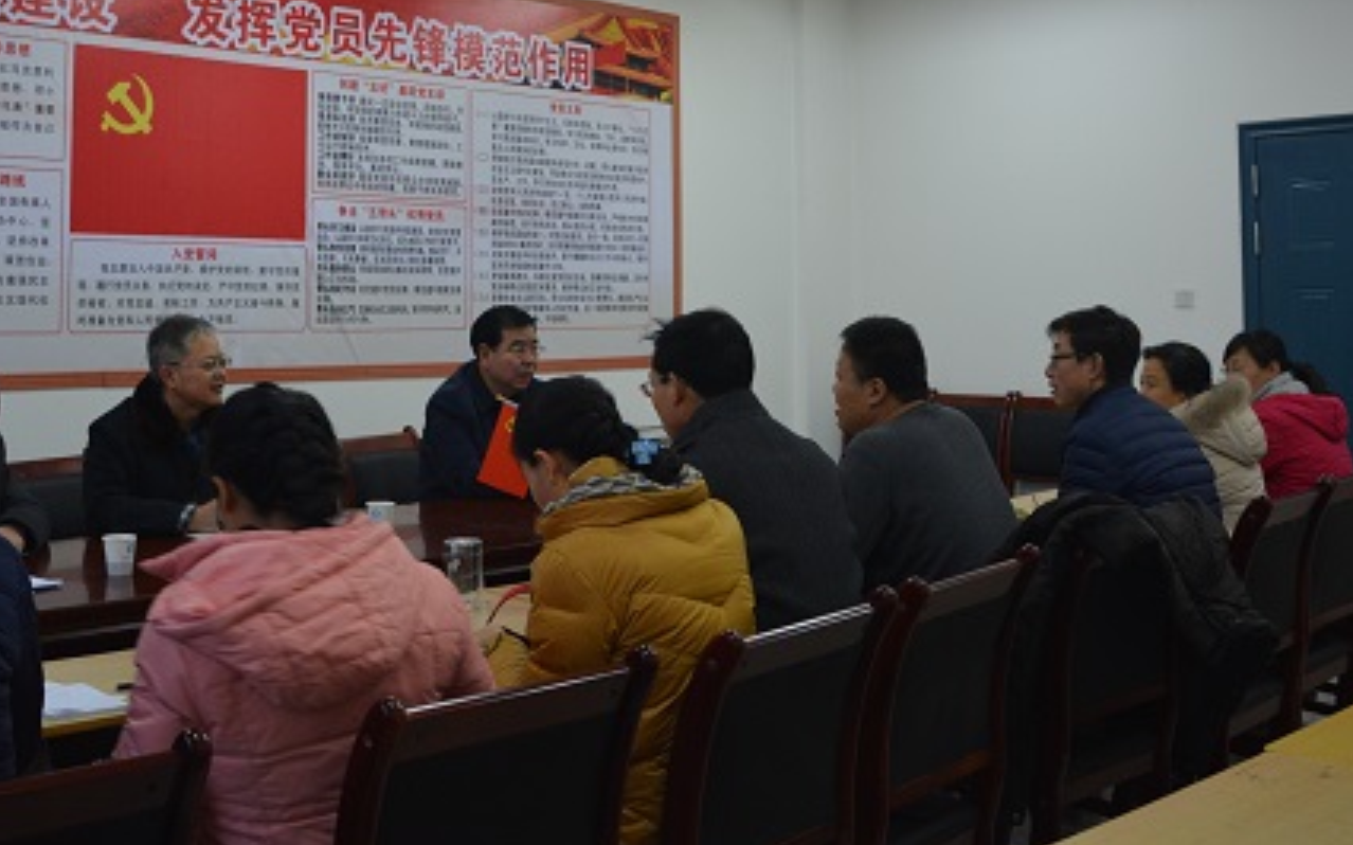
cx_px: 511
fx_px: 1548
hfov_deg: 46.8
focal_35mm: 42
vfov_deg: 29.9
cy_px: 192
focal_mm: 18
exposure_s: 1/60
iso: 800
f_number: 4
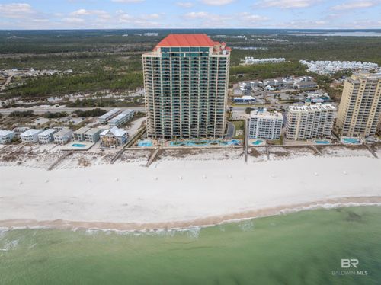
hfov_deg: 71.6
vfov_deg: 56.7
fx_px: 264
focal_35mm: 24
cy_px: 142
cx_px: 190
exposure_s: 1/30
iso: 200
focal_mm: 12.29
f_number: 2.8
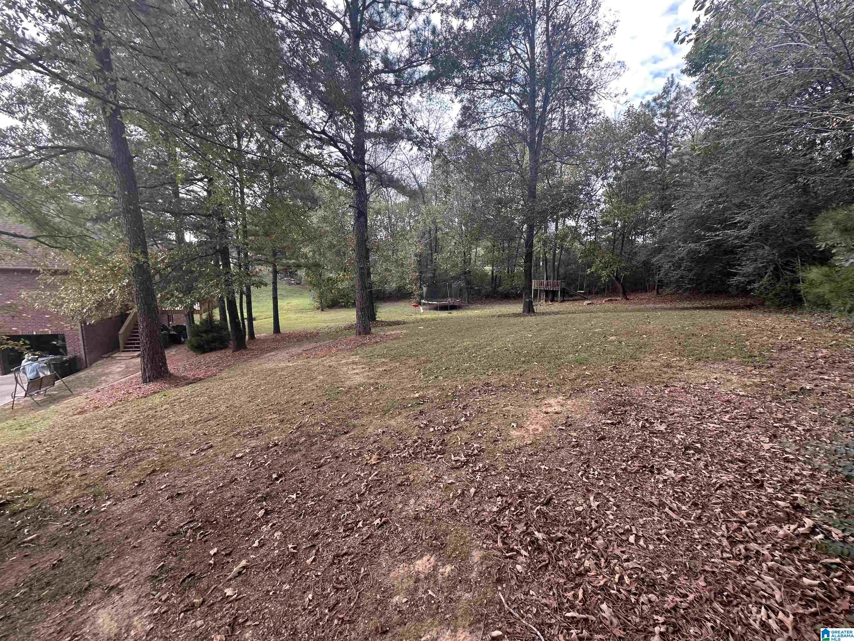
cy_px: 320
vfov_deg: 85.7
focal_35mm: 14
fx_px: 345
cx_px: 427
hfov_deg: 102.1
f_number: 2.2
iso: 50
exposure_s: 1/99
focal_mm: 2.22
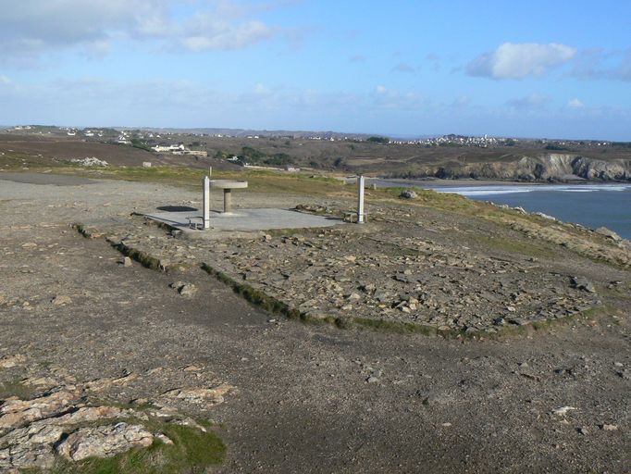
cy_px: 237
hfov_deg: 47.8
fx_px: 711
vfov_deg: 36.8
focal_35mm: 39
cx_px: 316
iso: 200
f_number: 8
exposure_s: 1/800
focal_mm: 6.4
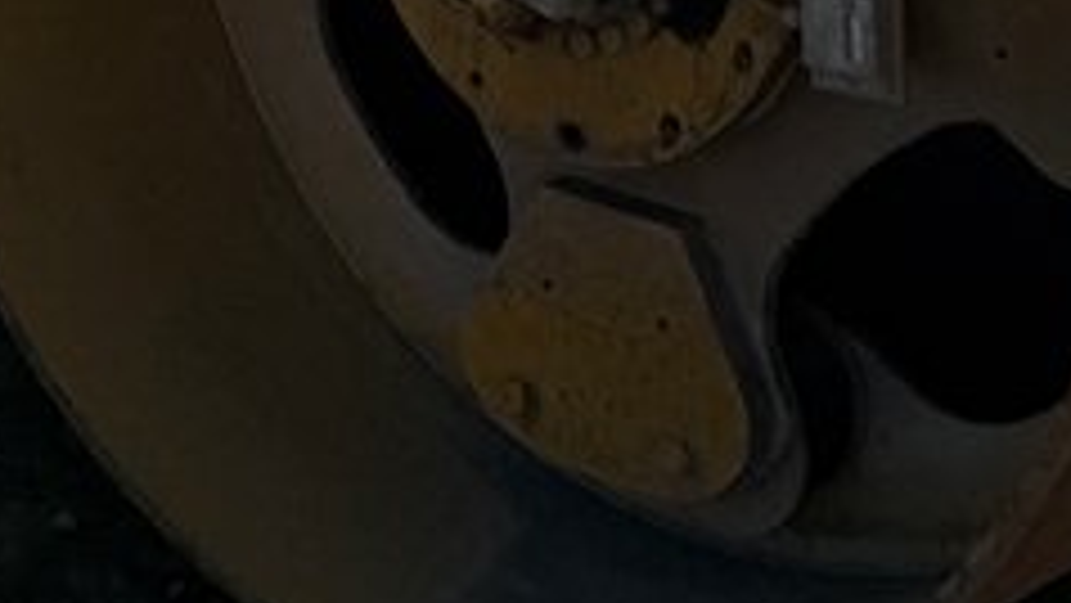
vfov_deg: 6.7
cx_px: -83
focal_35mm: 166
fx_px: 4715
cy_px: -1132
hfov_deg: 12.7
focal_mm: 6.76
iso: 80
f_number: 1.78
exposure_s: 1/11905
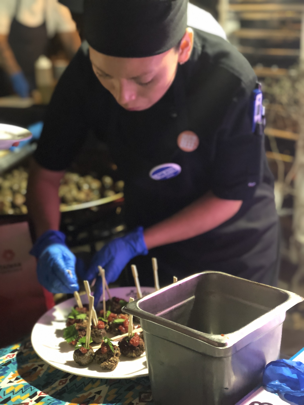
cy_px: 202
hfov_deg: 28.0
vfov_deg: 36.8
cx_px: 152
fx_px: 609
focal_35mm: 52
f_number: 2.4
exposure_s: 1/8
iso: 250
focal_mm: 6
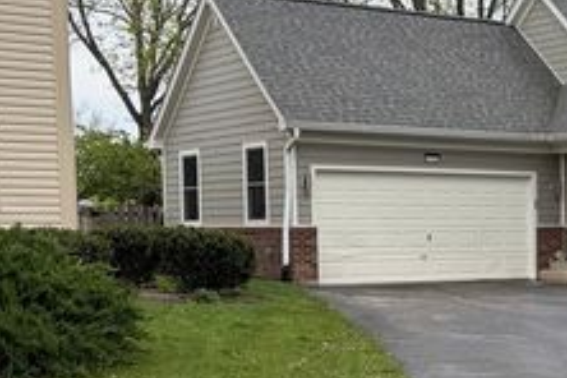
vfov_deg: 22.3
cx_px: 633
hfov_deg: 29.4
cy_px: 178
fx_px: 961
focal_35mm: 61
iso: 50
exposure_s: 1/2639
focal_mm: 5.96
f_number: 1.6
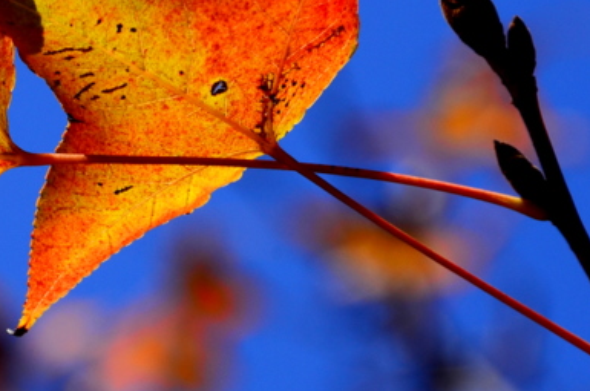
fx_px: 13771
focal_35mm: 842
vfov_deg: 1.6
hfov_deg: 2.5
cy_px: 156
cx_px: 95
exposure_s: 1/320
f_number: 13
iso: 200
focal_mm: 270
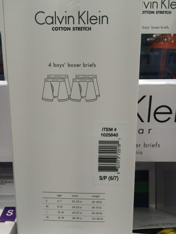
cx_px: 88
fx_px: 197
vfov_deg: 61.7
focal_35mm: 29
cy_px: 117
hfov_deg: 48.2
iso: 40
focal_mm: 4.15
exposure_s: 1/33
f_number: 2.2
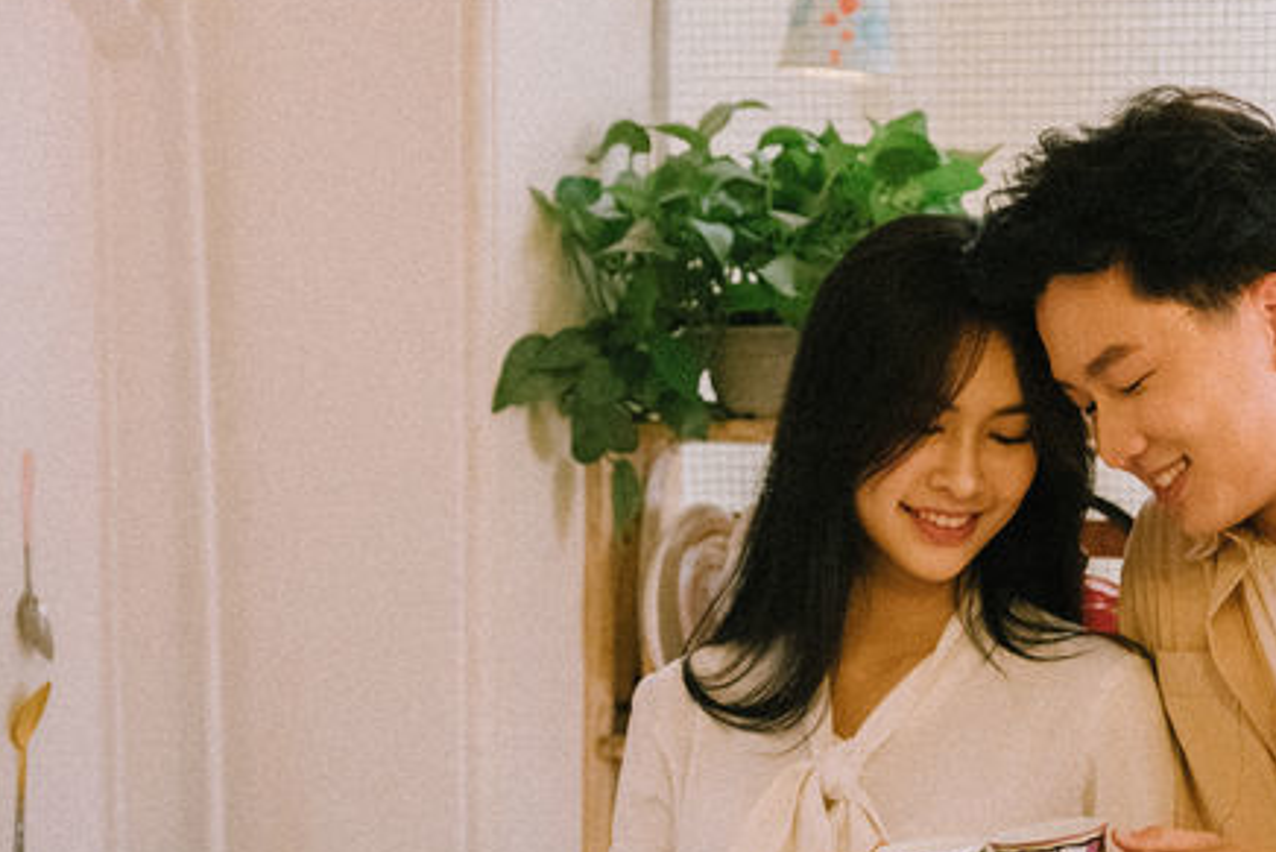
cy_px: 662
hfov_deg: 18.7
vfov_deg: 12.5
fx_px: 3865
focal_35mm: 109
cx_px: 906
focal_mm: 45.5
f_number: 2.8
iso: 3200
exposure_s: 1/250
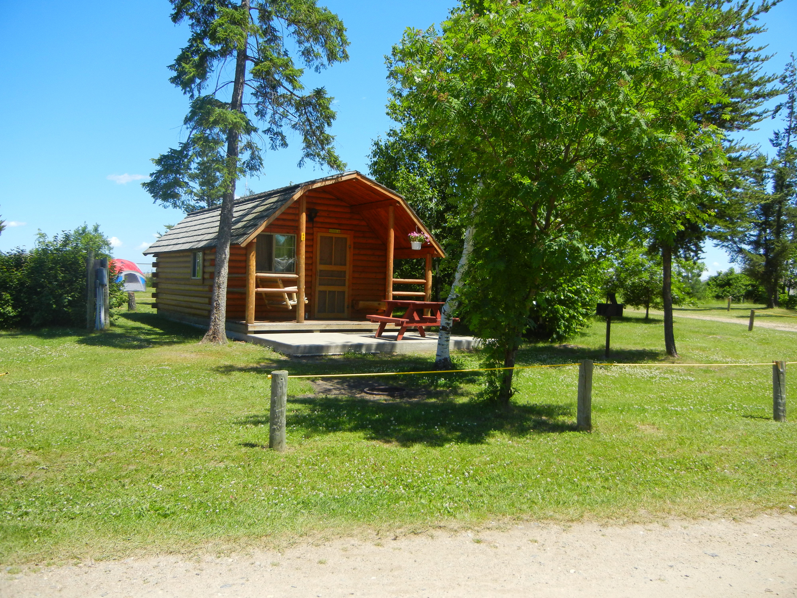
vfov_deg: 46.8
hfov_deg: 60.0
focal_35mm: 30
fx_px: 691
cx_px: 398
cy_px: 299
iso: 160
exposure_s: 1/898
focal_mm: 5.4
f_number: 3.5
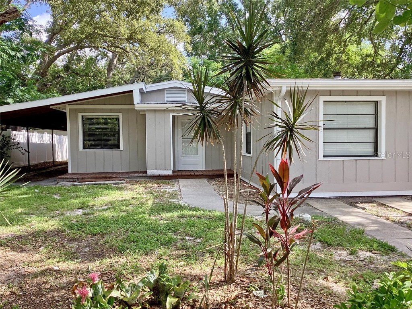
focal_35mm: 31
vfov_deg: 45.4
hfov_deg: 58.4
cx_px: 206
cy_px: 154
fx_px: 369
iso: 25
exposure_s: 1/189
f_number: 2.4
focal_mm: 3.3
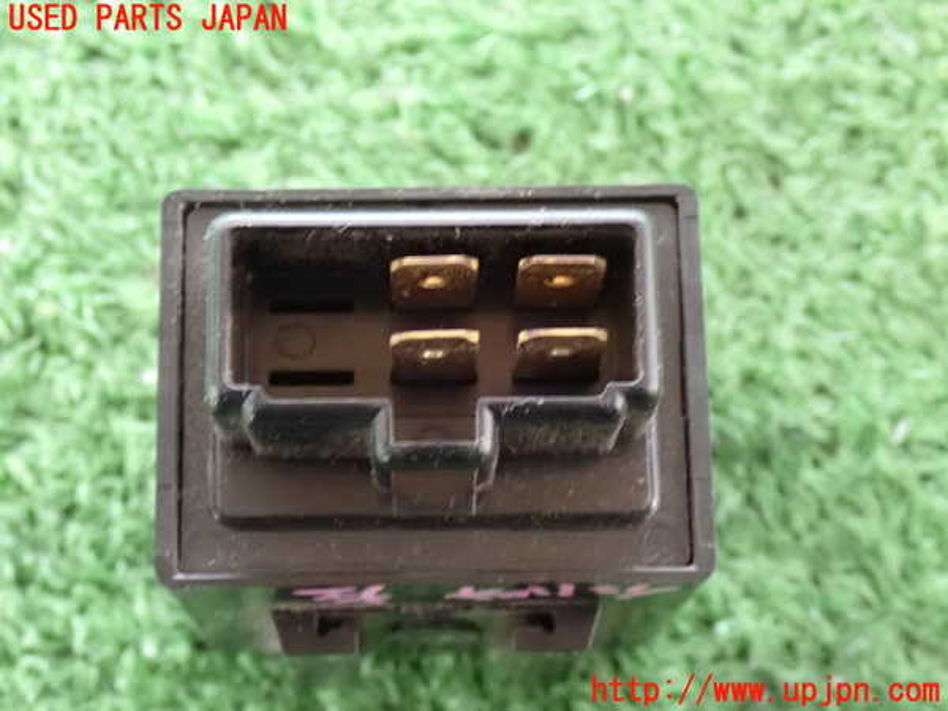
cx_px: 474
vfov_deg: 19.1
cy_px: 356
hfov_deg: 25.3
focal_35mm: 77
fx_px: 2109
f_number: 4.1
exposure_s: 1/8
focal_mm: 13.65
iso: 1600
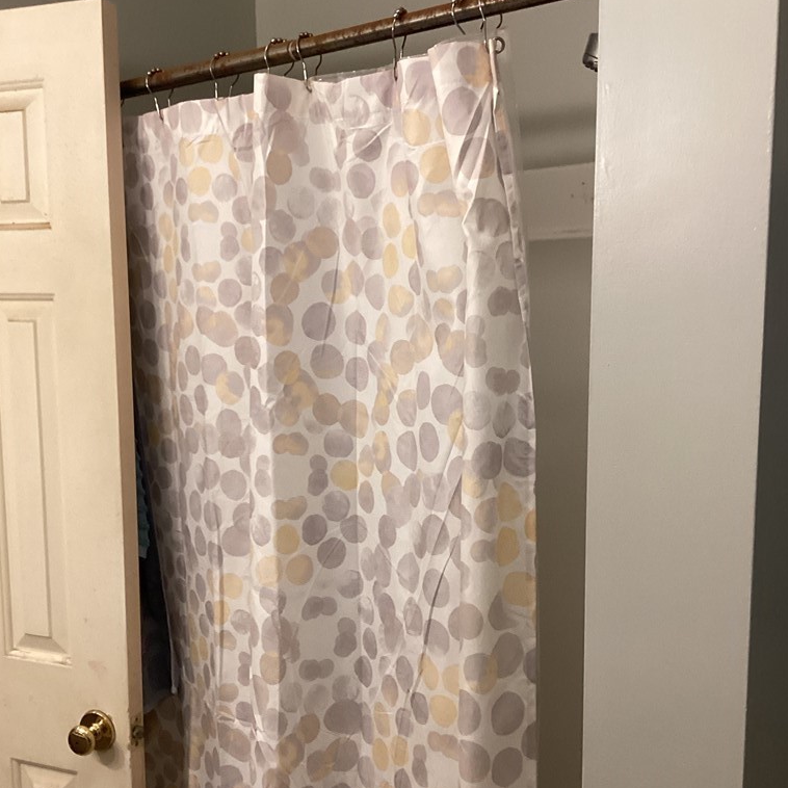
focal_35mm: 37
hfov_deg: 44.9
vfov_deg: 44.9
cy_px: 420
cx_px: 392
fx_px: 953
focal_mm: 3.3
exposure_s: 1/60
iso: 160
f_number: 2.4
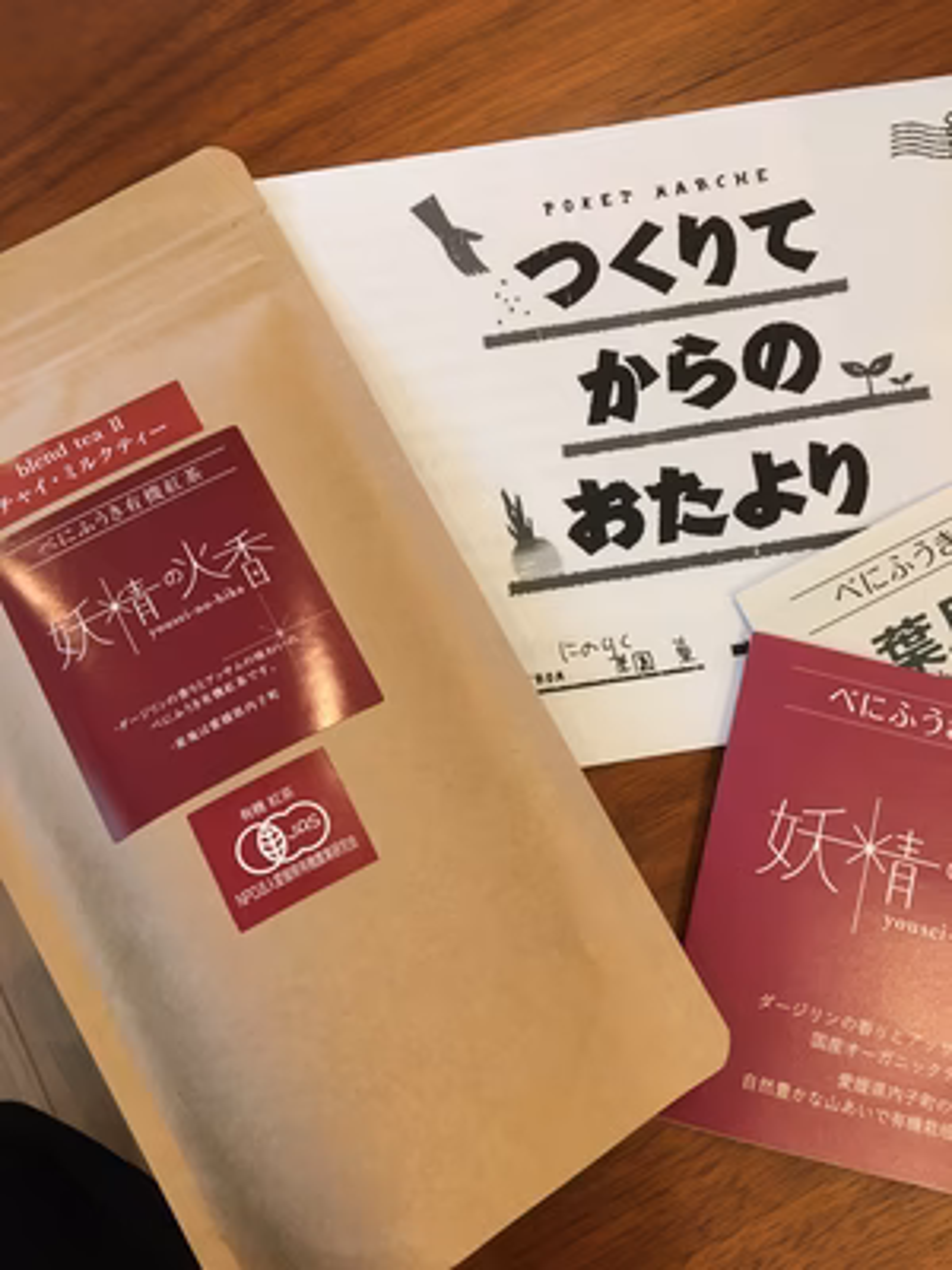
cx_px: 476
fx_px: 1063
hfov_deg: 48.2
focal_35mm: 29
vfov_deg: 61.7
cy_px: 635
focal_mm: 4.15
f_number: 2.2
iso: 80
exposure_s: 1/30
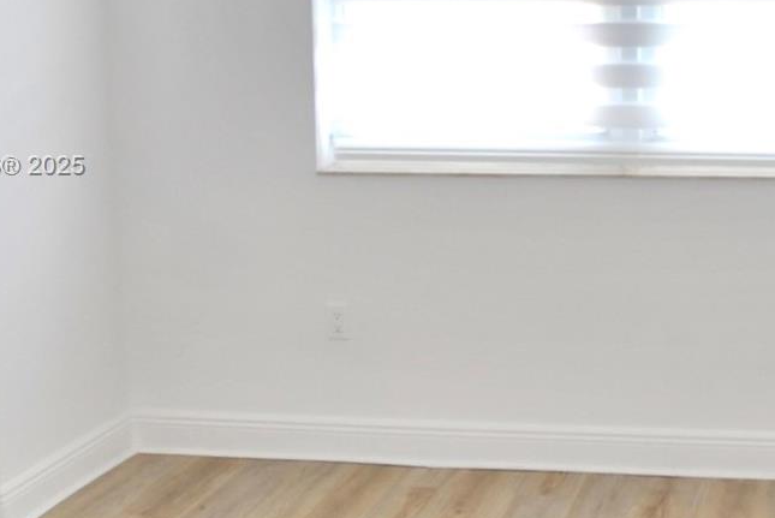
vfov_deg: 21.4
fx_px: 1362
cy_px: 167
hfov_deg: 30.7
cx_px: 661
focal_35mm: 63
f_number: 2.8
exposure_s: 1/125
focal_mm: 17
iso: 160
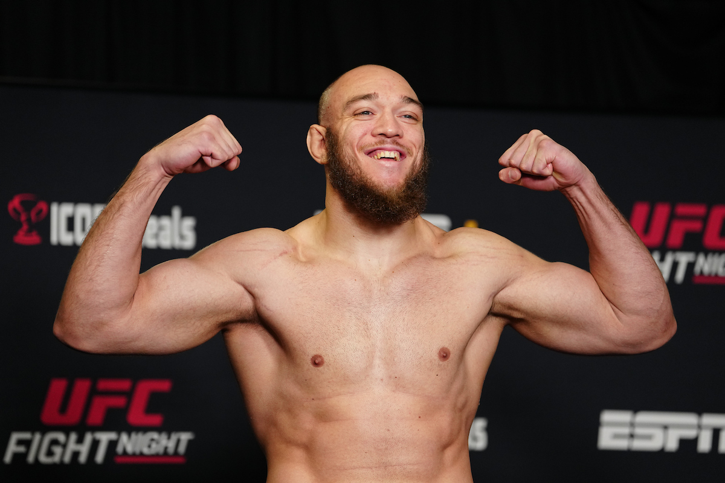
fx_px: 2779
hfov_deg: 14.9
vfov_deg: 9.9
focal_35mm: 138
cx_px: 362
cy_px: 242
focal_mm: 138
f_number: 2.8
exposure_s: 1/500
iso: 2000
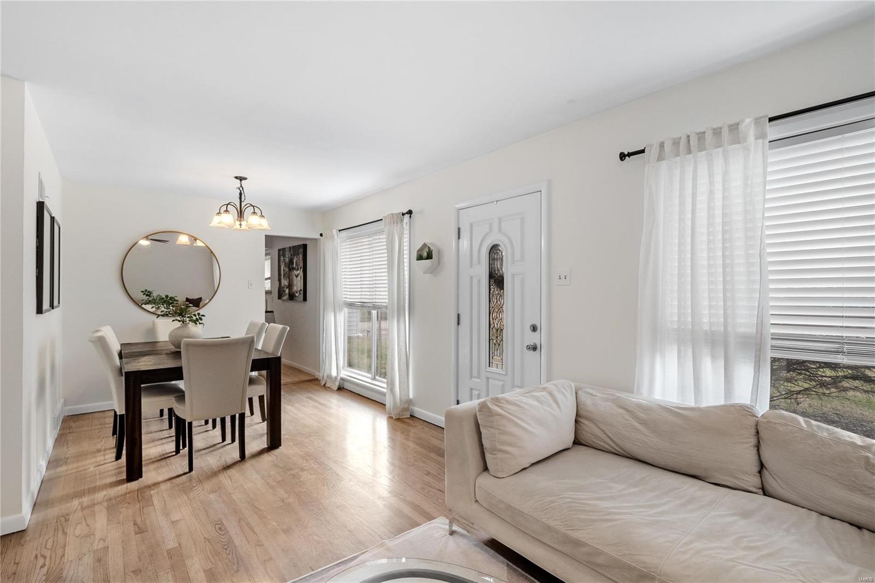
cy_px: 292
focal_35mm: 16
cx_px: 438
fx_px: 389
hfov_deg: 96.7
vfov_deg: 73.7
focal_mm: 8
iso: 400
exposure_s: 1/80
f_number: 8
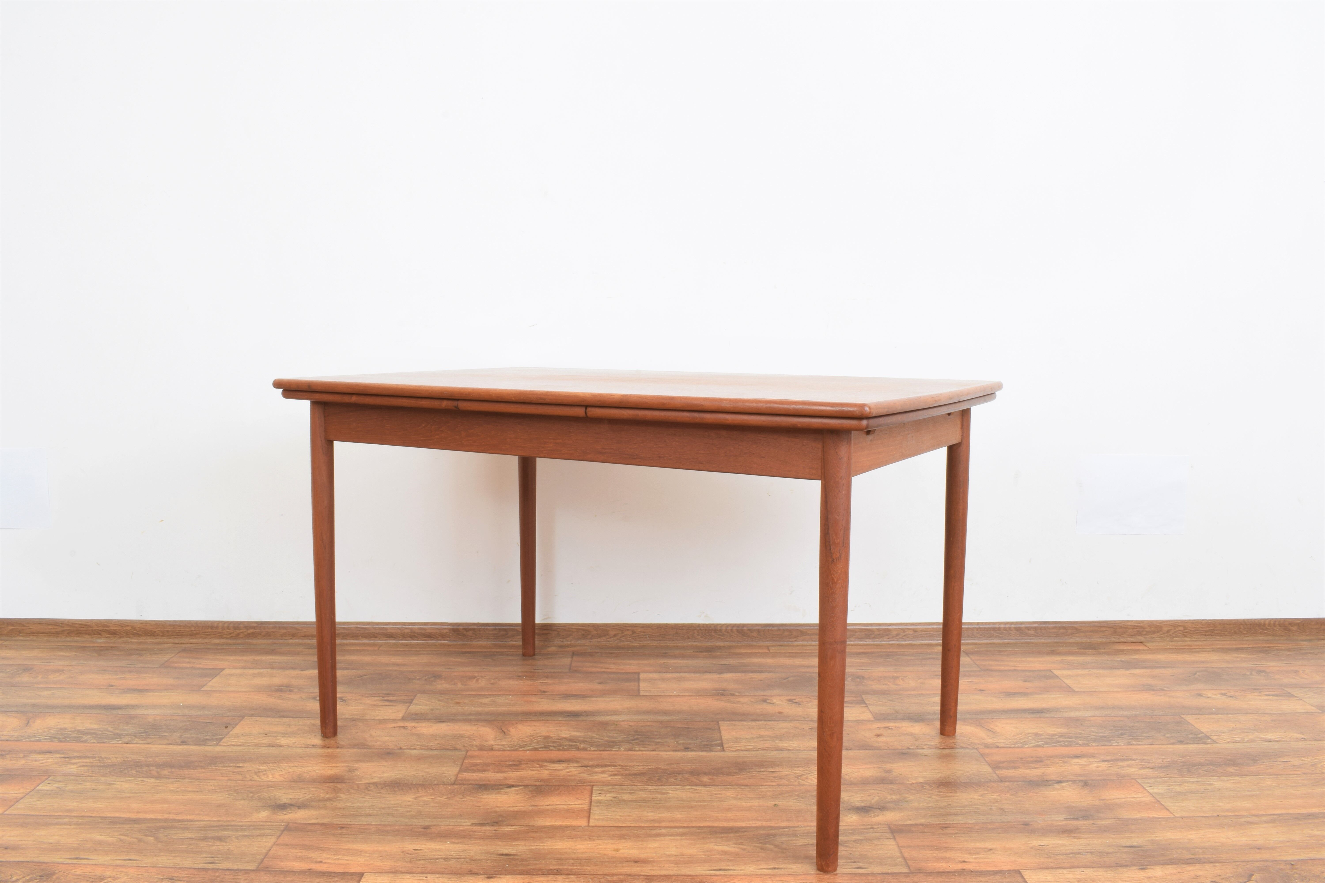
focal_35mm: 30
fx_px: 1104
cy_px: 442
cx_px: 662
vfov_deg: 43.6
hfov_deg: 61.9
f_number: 22
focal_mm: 20
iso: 100
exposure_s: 5
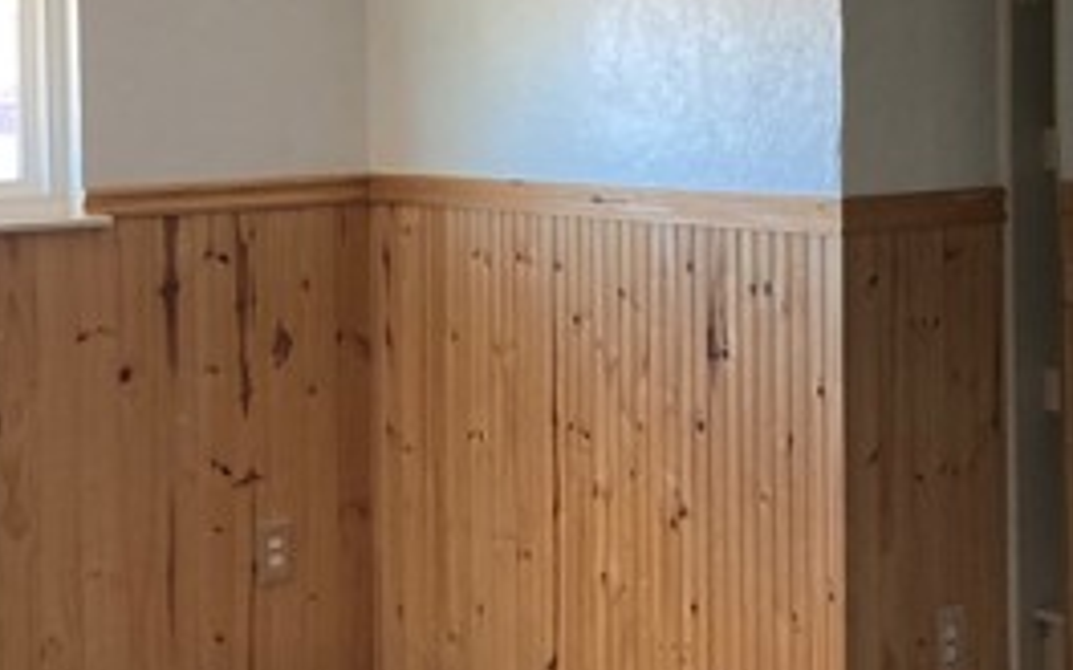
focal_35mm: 72
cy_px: 150
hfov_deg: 28.5
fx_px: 2105
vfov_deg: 18.0
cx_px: 687
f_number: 1.8
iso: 125
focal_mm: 3.99
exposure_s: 1/60
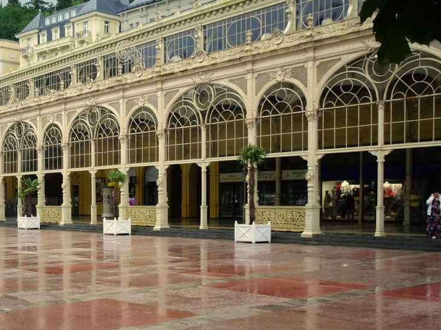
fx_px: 675
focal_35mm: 53
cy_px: 227
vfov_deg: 27.3
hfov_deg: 34.8
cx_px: 76
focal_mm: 4.1
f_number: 3.5
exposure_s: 1/30
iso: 125
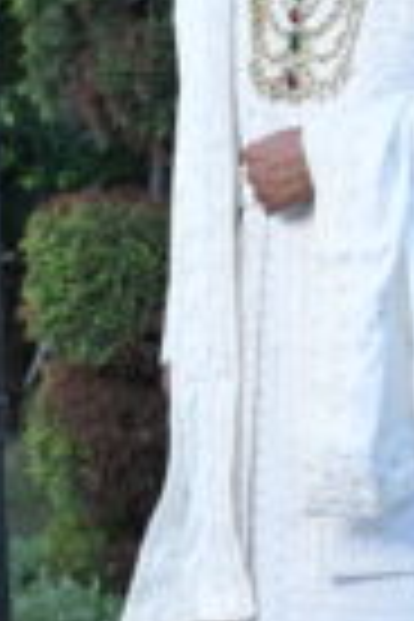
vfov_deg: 16.1
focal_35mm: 127
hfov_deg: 10.8
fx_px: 2191
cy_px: 207
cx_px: 338
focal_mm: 39
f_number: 6.3
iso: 800
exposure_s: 1/200
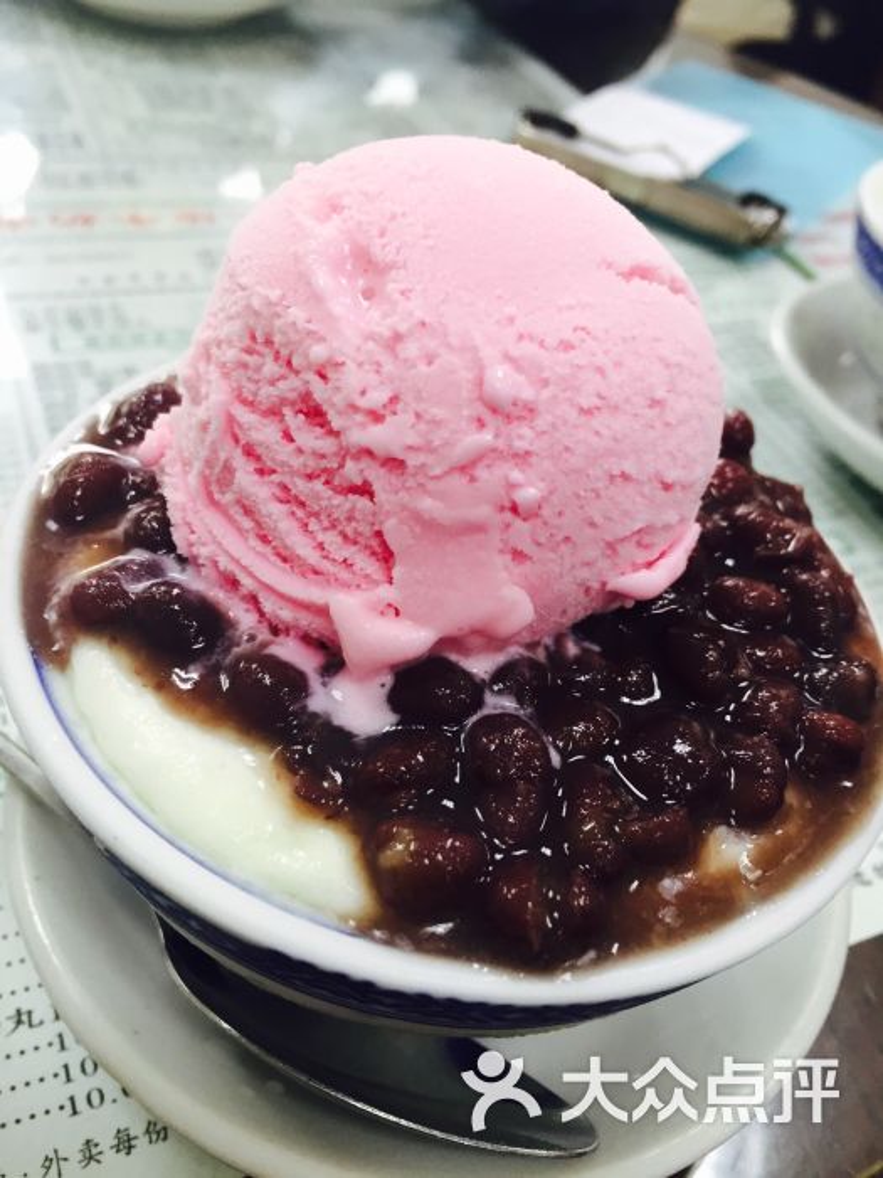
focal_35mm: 29
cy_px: 589
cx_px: 442
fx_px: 986
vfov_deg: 61.7
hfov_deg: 48.2
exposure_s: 1/30
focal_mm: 4.15
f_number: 2.2
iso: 80
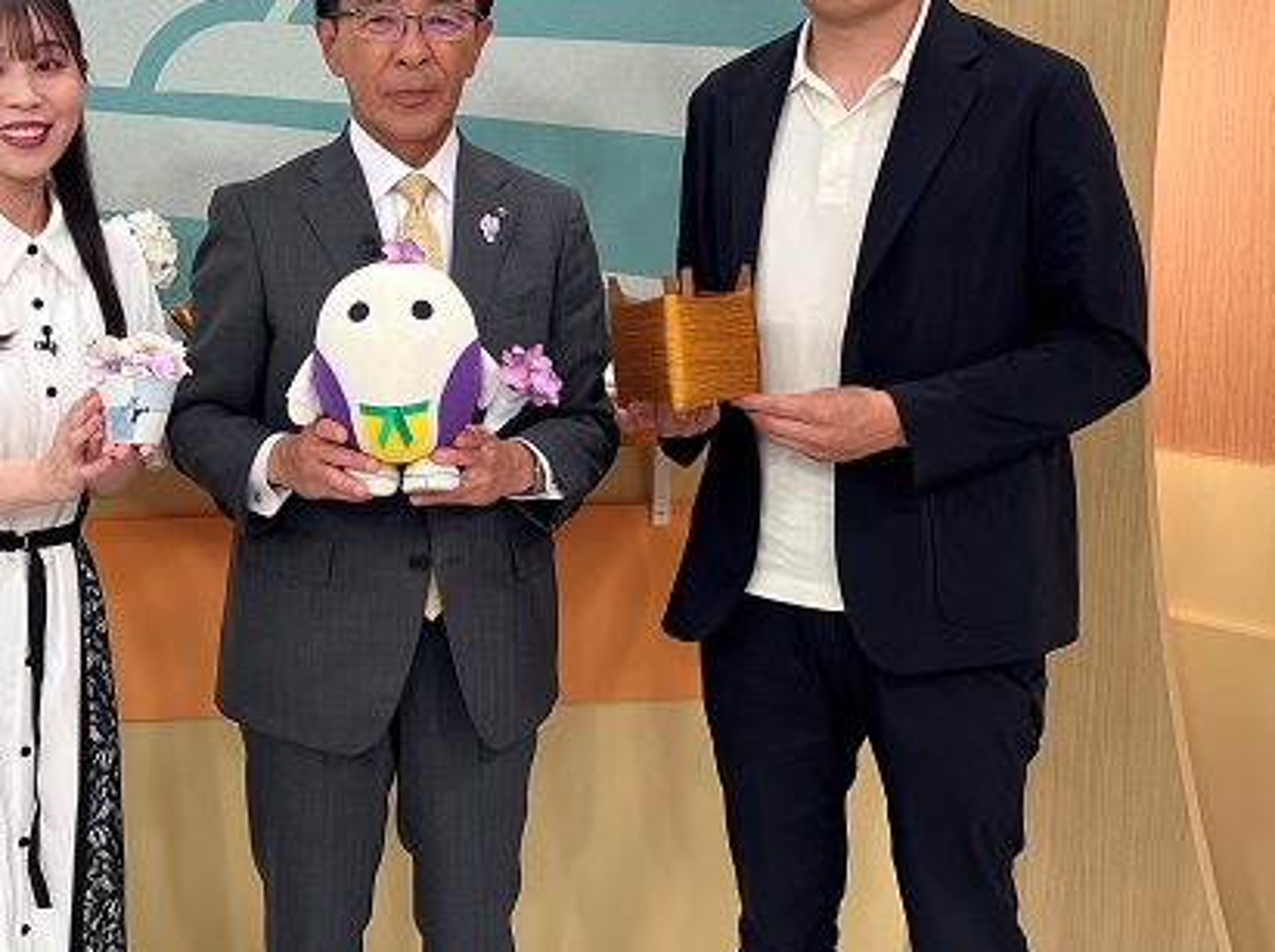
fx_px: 1398
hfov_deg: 48.1
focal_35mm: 38
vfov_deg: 37.4
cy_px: 346
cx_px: 409
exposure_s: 1/120
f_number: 1.5
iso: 40
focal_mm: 5.7
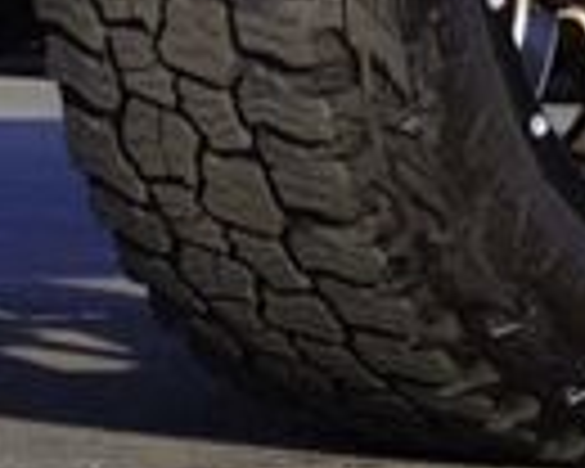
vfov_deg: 5.0
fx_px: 5171
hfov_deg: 6.4
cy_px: -770
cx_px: 644
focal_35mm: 299
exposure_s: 1/125
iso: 100
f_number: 9
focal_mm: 27
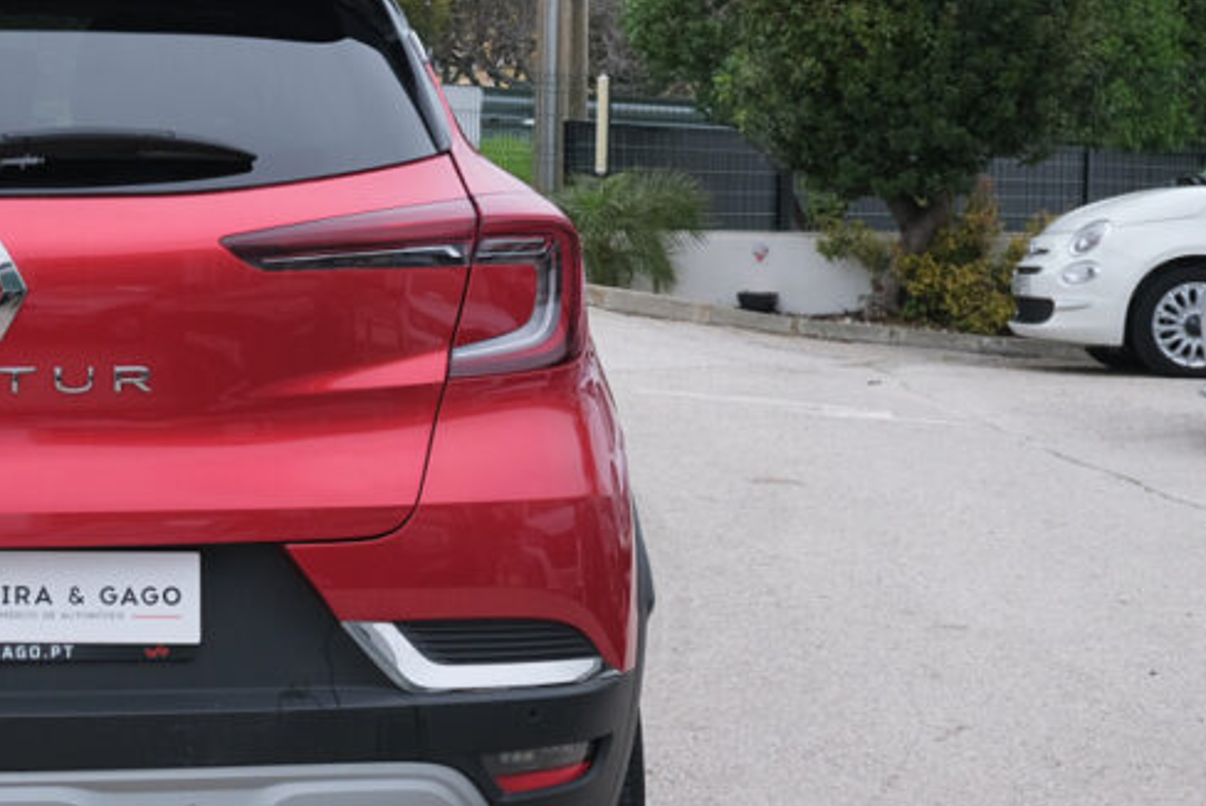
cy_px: 424
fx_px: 2883
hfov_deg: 22.7
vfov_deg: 15.9
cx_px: -2
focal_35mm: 86
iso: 640
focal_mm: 27.1
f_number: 8
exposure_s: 1/160
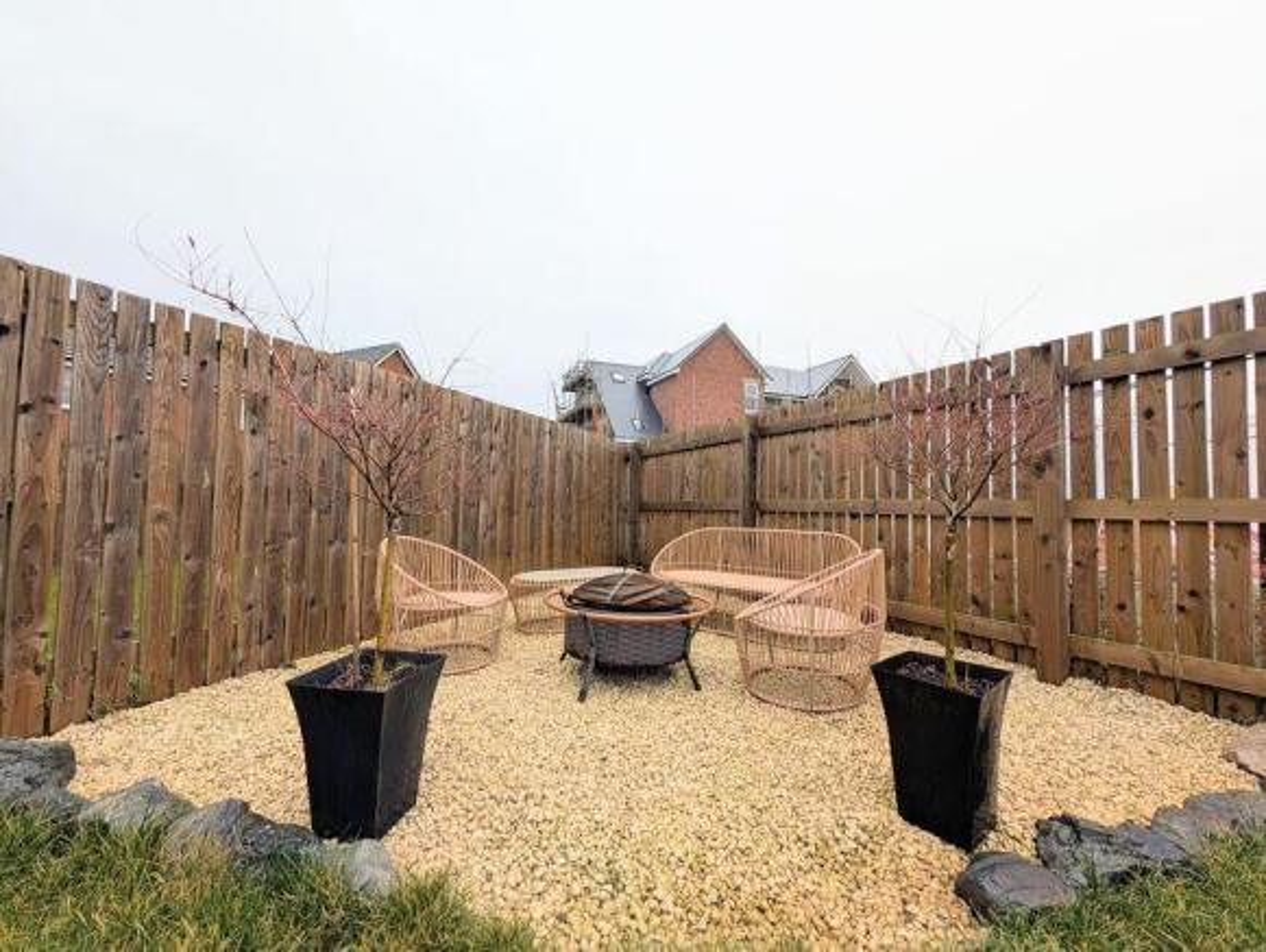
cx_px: 633
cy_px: 476
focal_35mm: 12
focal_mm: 2.02
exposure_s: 1/689
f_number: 1.7
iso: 49
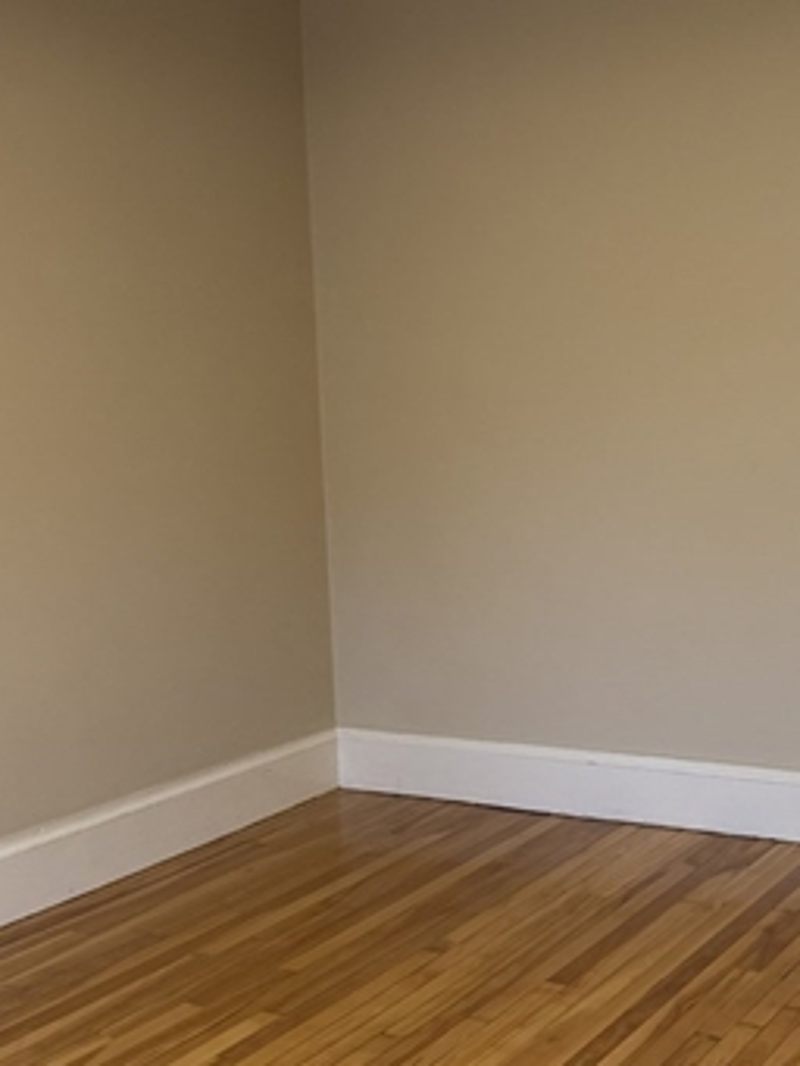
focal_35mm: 54
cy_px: 544
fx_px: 1663
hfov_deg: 26.2
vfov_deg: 35.5
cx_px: 706
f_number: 1.78
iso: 160
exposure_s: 1/60
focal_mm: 6.76
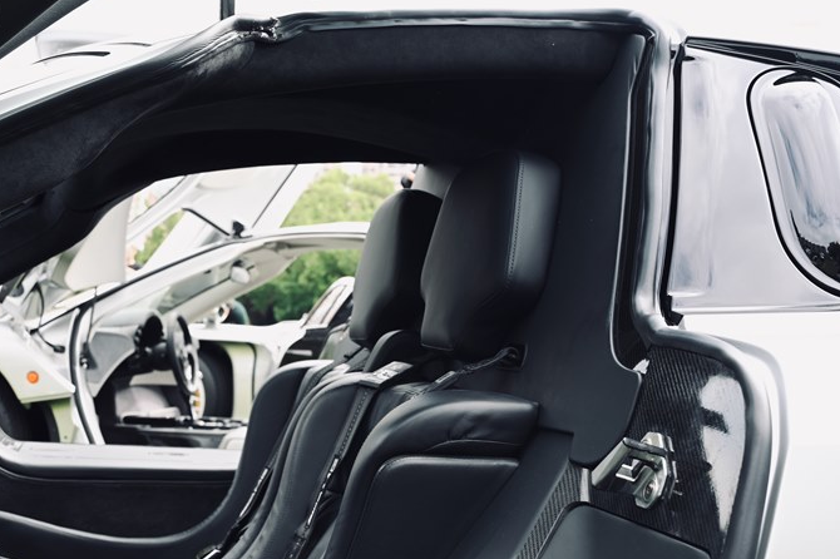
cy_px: 417
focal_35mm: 52
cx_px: 213
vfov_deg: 25.7
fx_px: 1213
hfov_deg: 37.3
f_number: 6.3
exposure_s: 1/160
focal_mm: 34
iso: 250
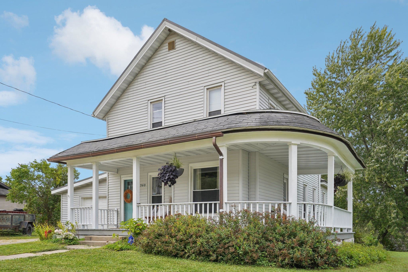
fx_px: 329
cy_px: 136
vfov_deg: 45.0
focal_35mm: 29
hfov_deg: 63.7
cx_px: 204
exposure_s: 1/200
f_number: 8
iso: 100
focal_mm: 29
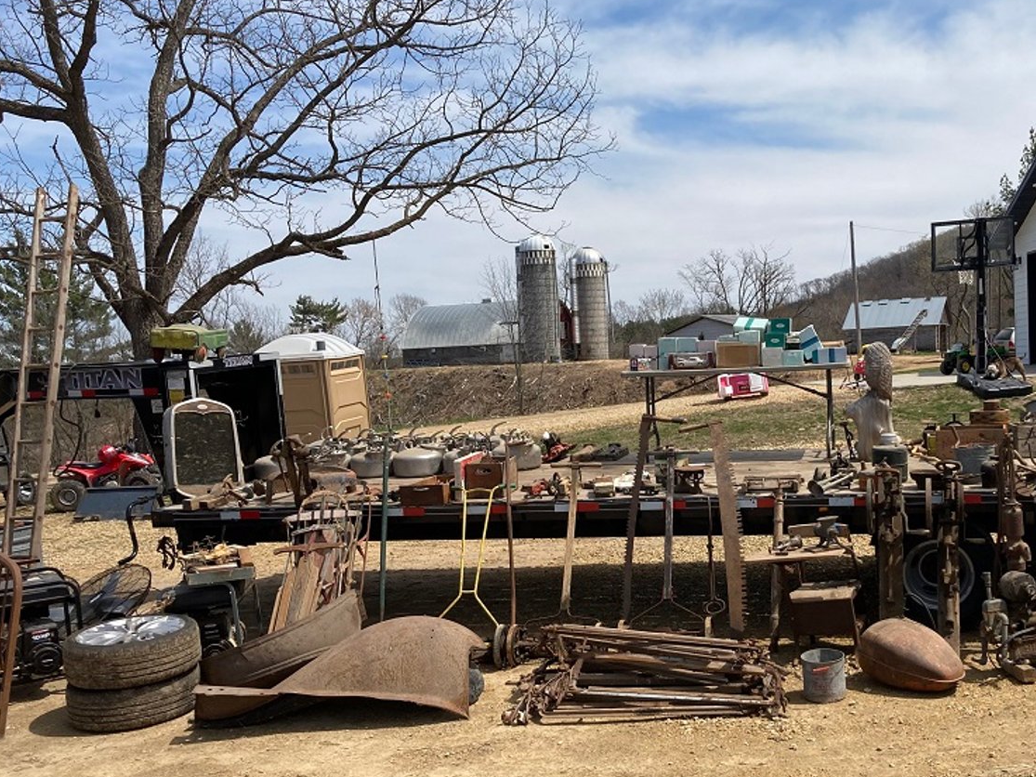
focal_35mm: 38
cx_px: 683
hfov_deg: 48.2
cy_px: 455
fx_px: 1137
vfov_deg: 37.6
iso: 20
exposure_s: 1/2404
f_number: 1.8
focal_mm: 3.99
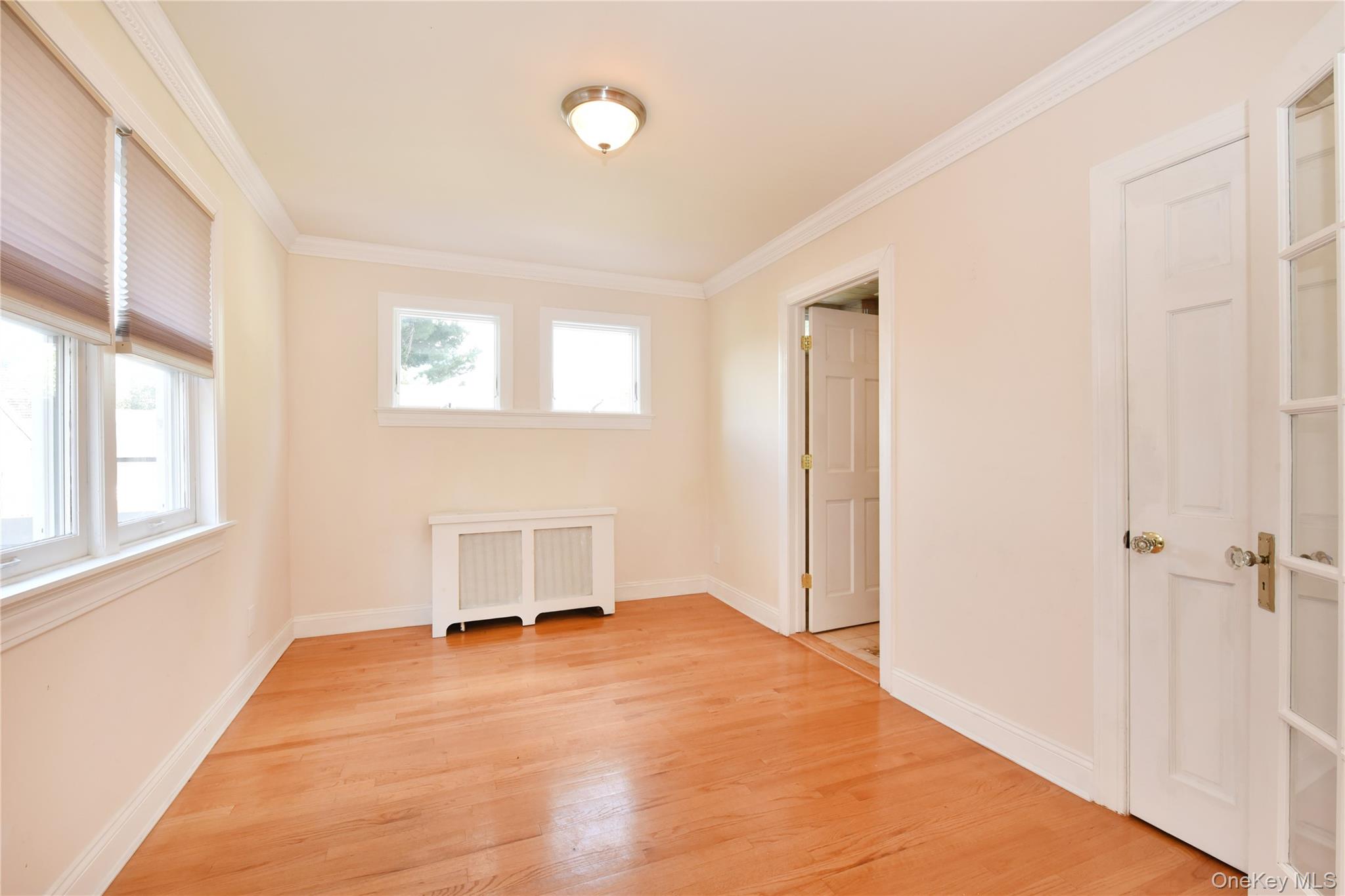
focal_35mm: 15
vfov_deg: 77.3
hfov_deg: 100.4
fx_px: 560
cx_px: 672
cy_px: 448
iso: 1600
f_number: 11
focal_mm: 15
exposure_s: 1/50
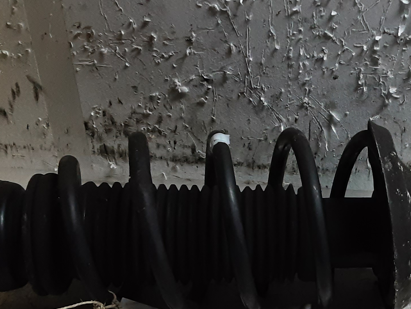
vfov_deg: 23.6
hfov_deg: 30.6
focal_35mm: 61
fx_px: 724
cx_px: 349
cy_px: 255
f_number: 1.9
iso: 160
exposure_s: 1/50
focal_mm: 2.91
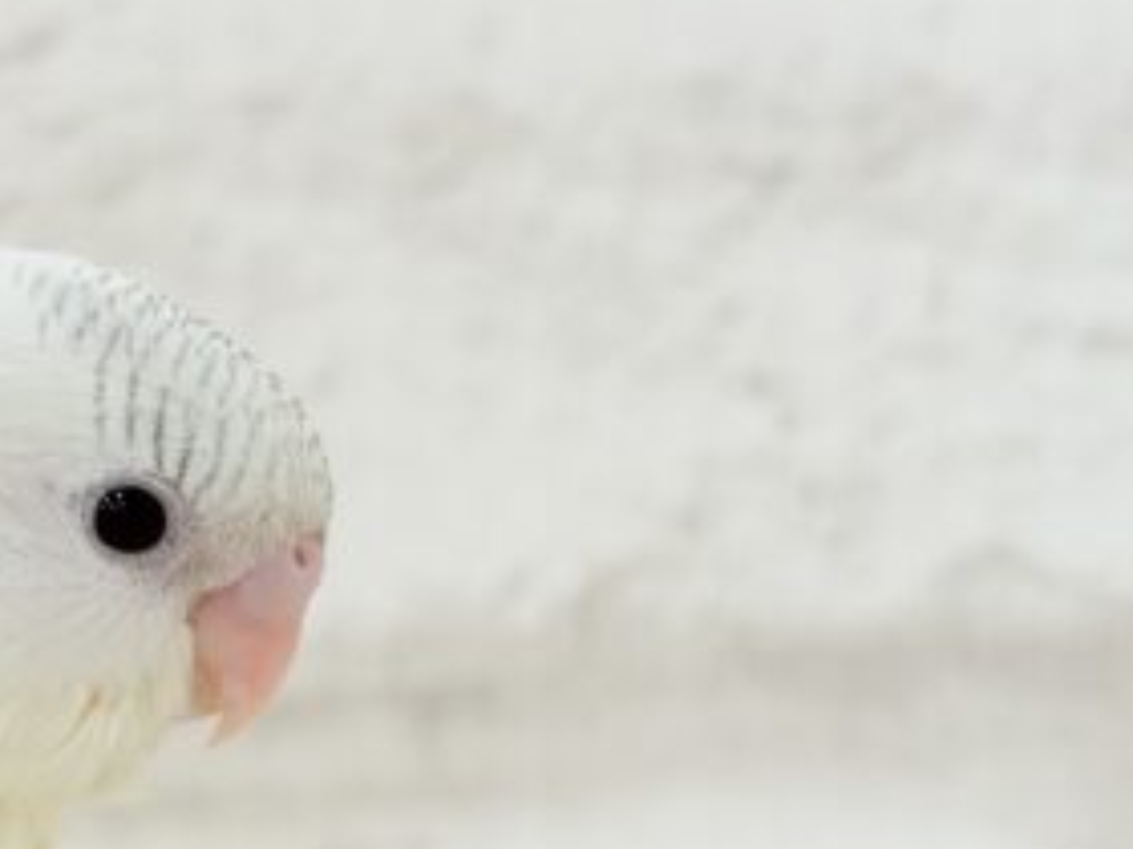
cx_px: 125
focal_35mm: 119
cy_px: 651
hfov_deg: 16.3
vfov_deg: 12.4
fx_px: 3895
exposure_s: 1/50
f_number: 1.6
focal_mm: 5.96
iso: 40
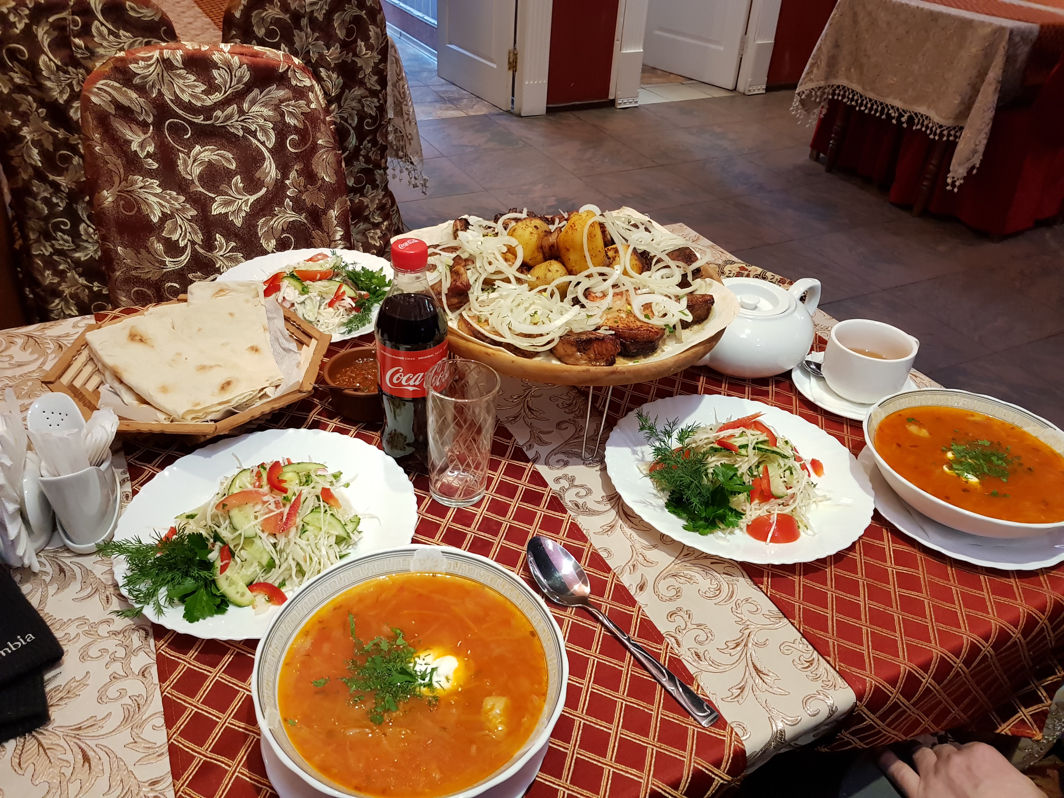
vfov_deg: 53.1
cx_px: 532
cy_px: 399
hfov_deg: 67.3
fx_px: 799
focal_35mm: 26
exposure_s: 1/20
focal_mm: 4.2
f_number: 1.7
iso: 250
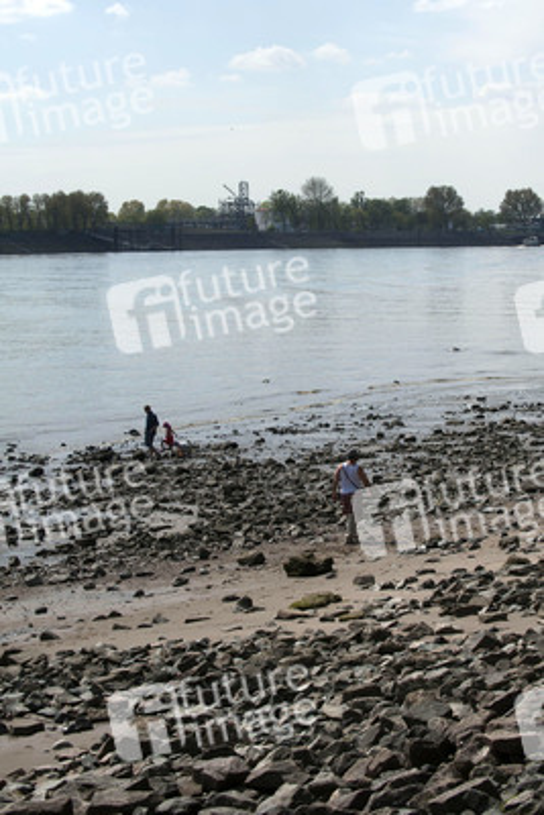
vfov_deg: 28.8
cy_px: 408
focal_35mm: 70
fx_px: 1585
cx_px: 272
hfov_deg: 19.5
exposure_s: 1/4000
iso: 250
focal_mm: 70
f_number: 5
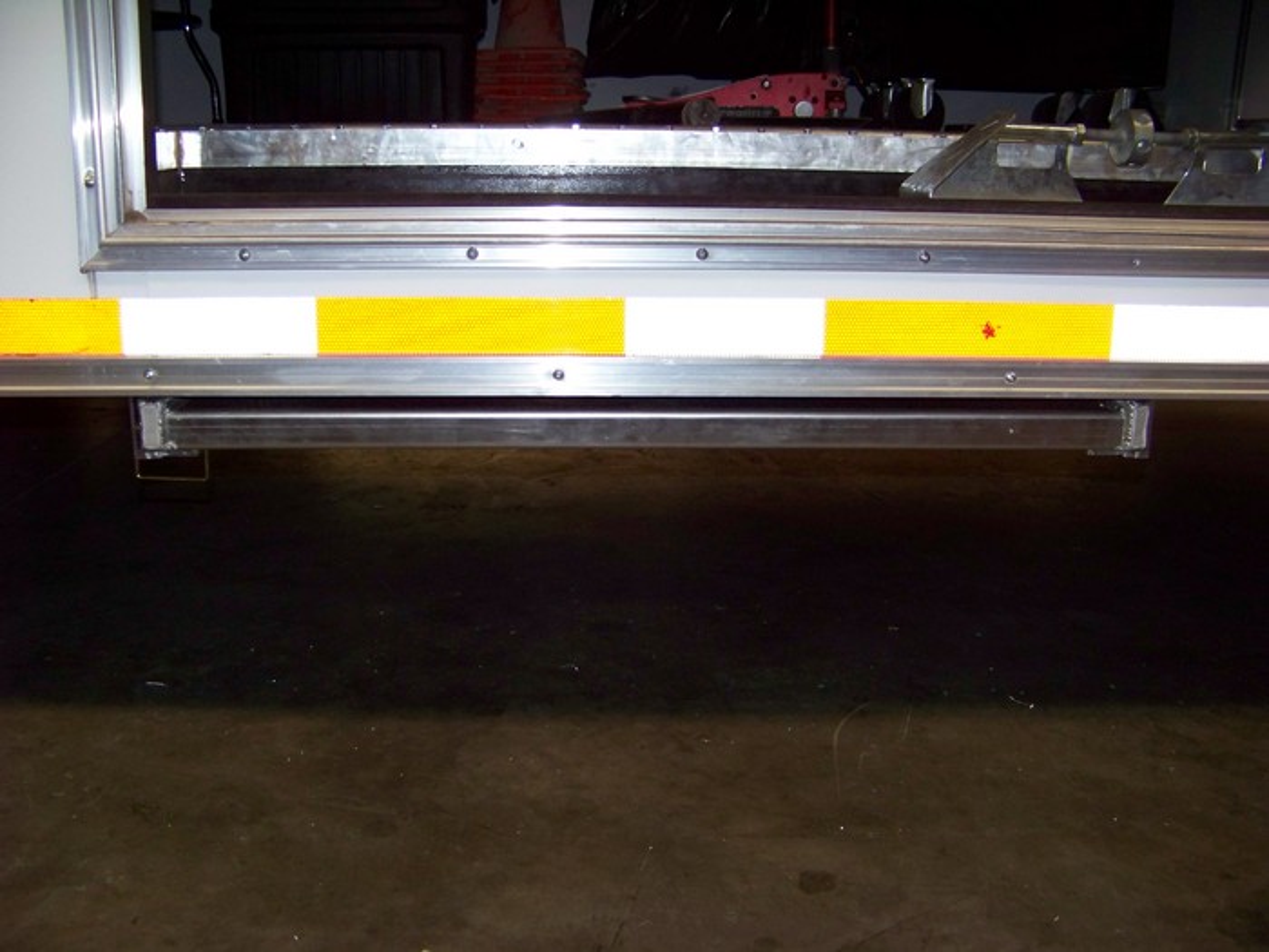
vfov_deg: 39.7
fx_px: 1320
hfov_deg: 51.4
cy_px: 476
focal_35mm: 36
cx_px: 634
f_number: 2.8
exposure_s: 1/30
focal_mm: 5.85
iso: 200
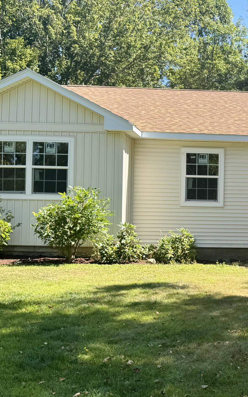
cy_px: 227
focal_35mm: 53
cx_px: 294
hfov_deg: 22.6
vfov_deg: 38.1
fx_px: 573
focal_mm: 6.76
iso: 80
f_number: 1.78
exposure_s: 1/1311
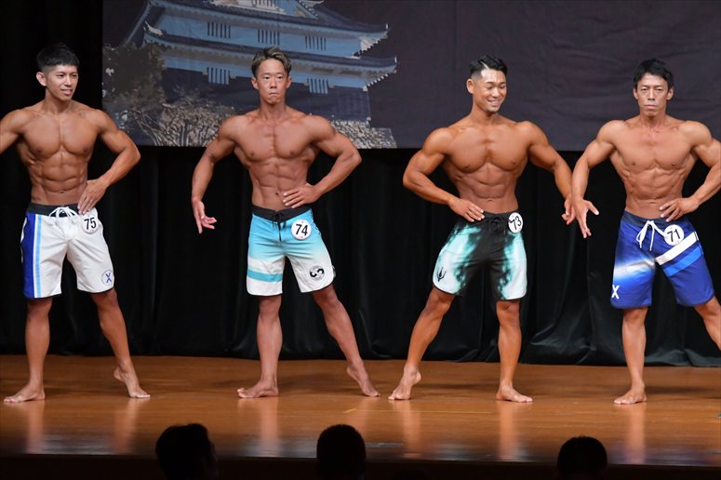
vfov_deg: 5.4
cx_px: 360
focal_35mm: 255
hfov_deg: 8.1
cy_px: 240
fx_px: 5105
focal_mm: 170
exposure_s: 1/400
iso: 5000
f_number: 5.6
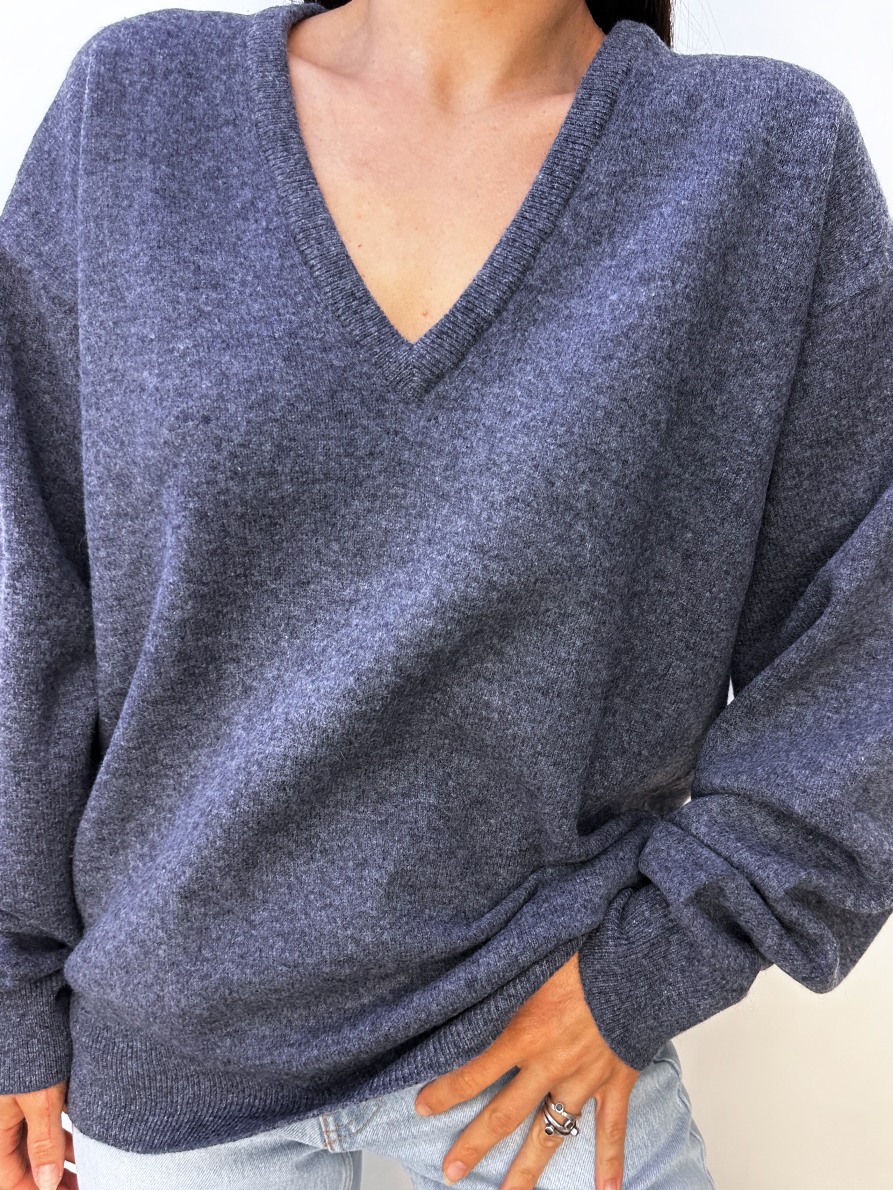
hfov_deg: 54.9
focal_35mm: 25
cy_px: 597
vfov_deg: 69.4
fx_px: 860
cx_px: 456
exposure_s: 1/255
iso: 80
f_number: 1.78
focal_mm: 6.86
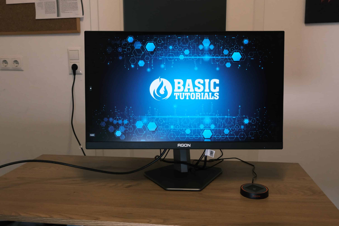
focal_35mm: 32
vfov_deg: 41.1
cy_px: 113
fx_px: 301
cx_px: 170
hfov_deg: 58.7
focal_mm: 21.4
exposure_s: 1/58
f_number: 9
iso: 3200
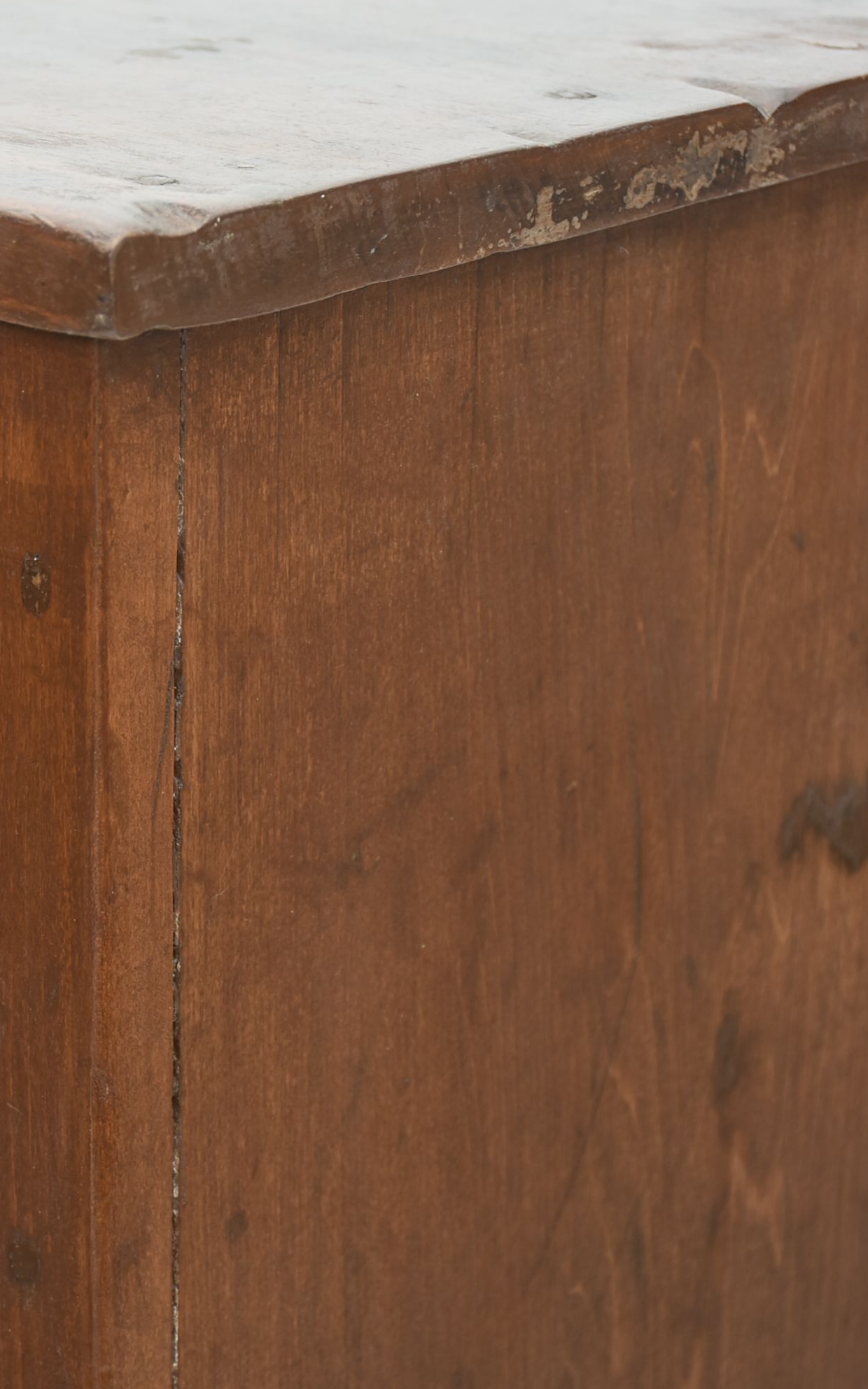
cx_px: 65
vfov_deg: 17.4
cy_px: 692
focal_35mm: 120
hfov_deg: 10.8
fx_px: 4542
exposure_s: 1/125
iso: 200
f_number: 7.1
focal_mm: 52
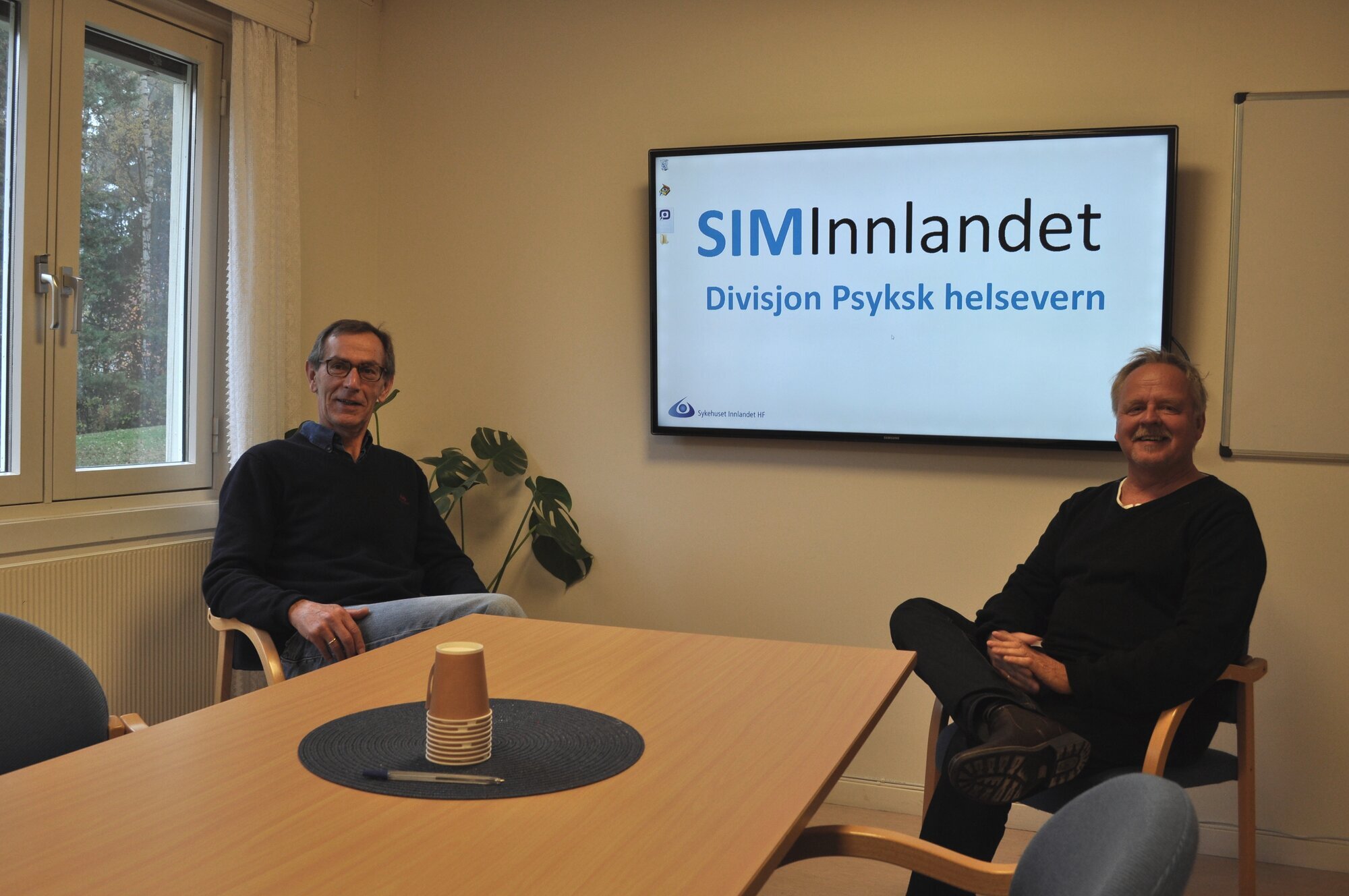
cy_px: 448
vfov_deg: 39.9
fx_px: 1235
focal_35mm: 33
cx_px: 674
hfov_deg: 57.3
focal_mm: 22
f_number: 7.1
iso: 320
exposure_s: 1/30
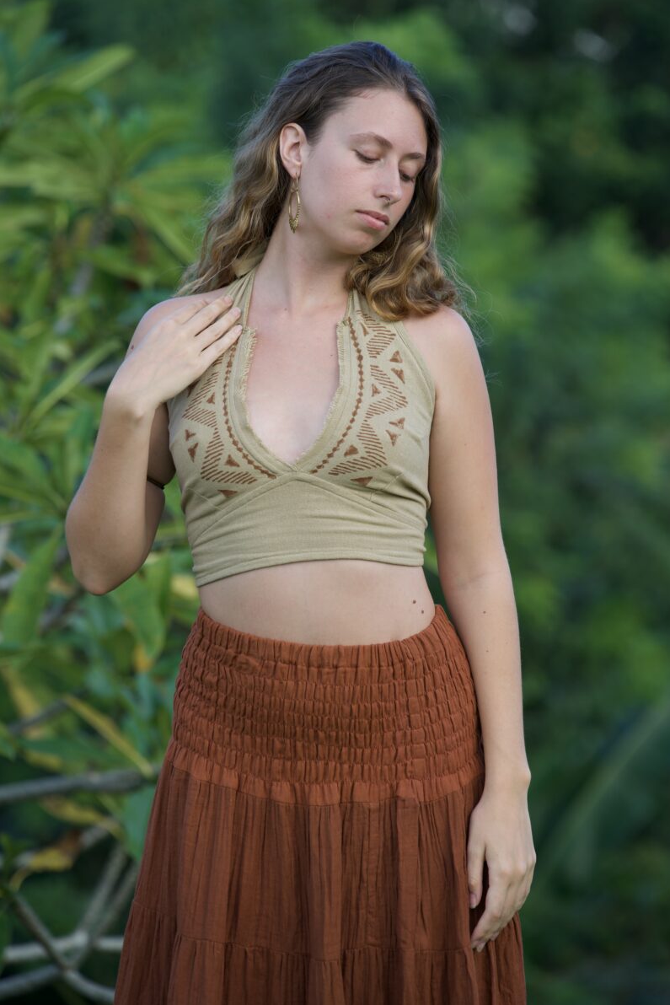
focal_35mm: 151
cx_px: 336
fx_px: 4214
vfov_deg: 13.6
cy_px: 503
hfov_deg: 9.1
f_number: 4
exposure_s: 1/160
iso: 100
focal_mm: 150
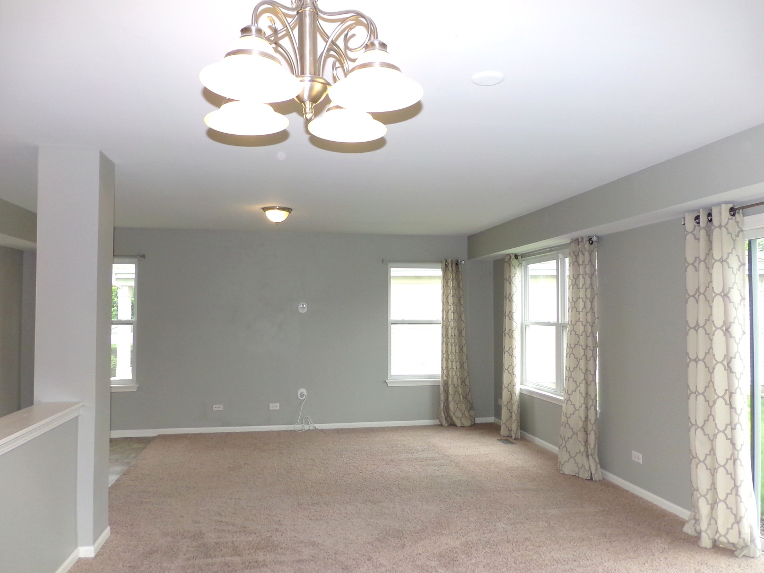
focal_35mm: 26
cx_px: 382
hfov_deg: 67.3
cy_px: 286
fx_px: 574
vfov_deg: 53.1
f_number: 3.2
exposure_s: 1/140
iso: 200
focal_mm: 4.7
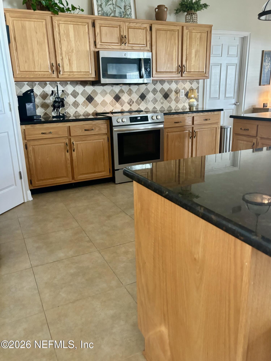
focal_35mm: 26
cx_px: 136
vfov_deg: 67.3
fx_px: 272
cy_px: 180
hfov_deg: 53.0
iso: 500
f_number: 1.6
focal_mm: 5.96
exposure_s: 1/60
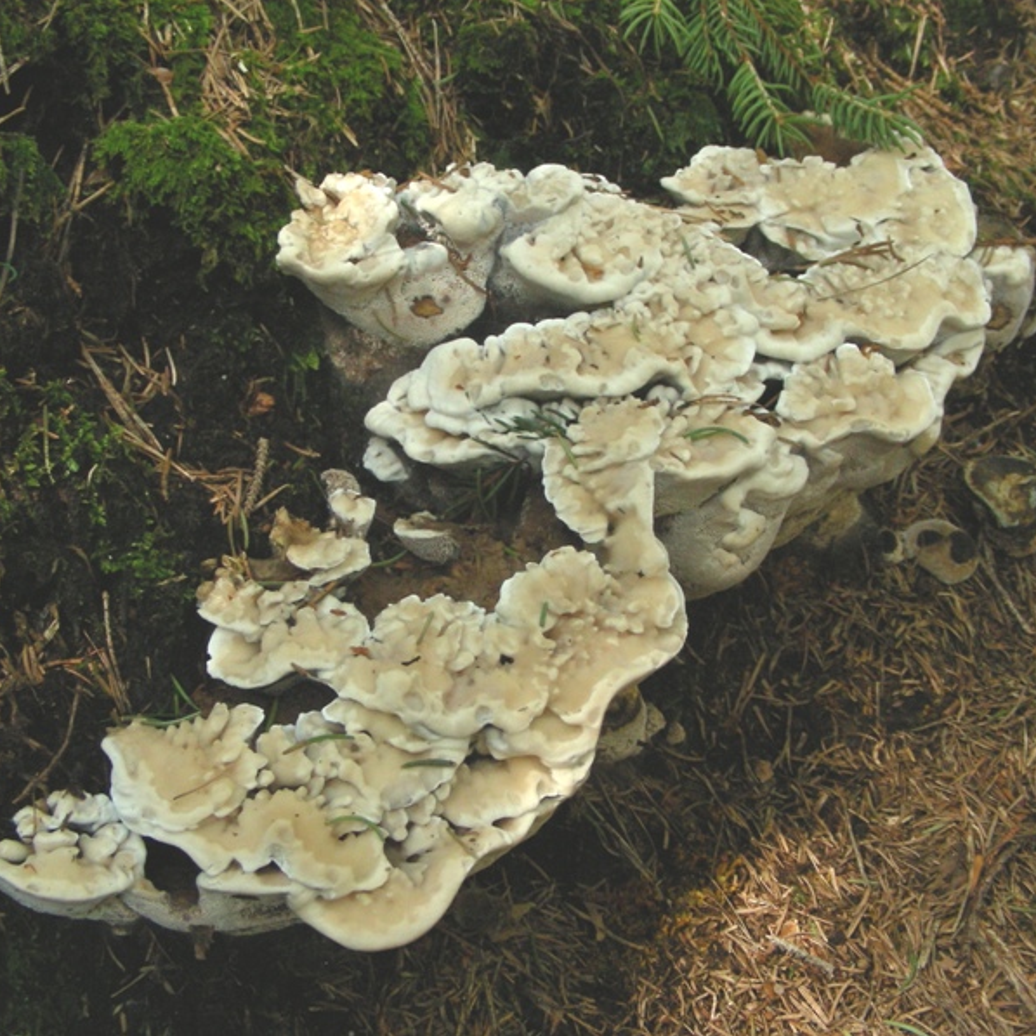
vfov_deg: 37.6
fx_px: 1524
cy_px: 519
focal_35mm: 45
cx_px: 474
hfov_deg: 37.5
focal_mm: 6.3
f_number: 3.5
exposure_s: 1/22.7
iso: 200
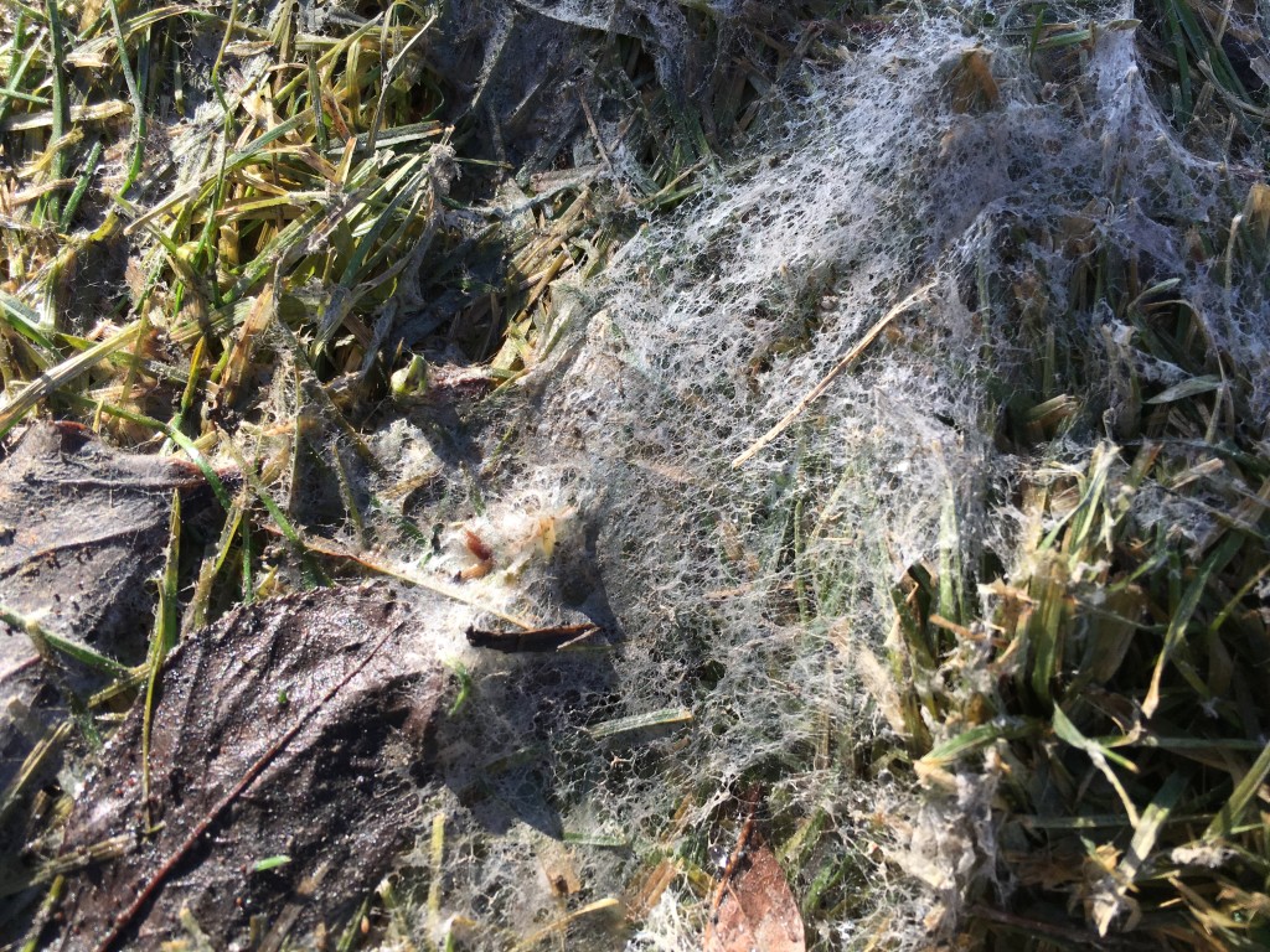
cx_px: 635
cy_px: 476
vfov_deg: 48.2
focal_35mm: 29
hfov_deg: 61.7
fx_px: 1064
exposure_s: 1/484
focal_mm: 4.15
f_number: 2.2
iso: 25
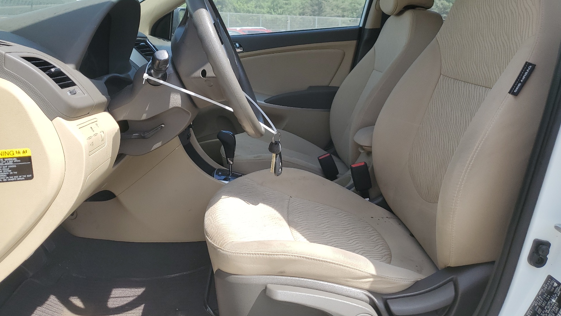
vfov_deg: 40.0
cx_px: 275
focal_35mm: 29
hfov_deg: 66.1
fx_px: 431
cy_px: 128
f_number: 1.5
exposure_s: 1/1429
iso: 50
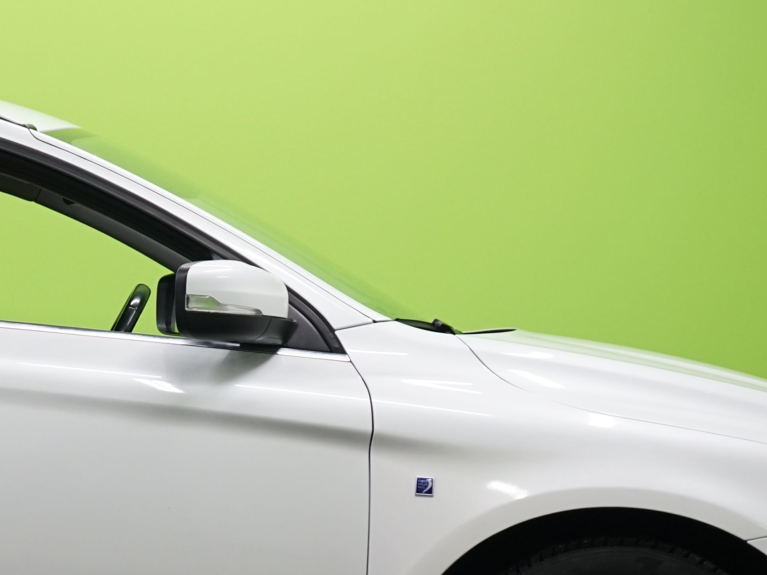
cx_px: -101
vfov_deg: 8.4
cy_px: 480
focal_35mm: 176
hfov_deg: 11.1
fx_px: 3899
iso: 640
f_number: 5
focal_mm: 59
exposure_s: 1/50
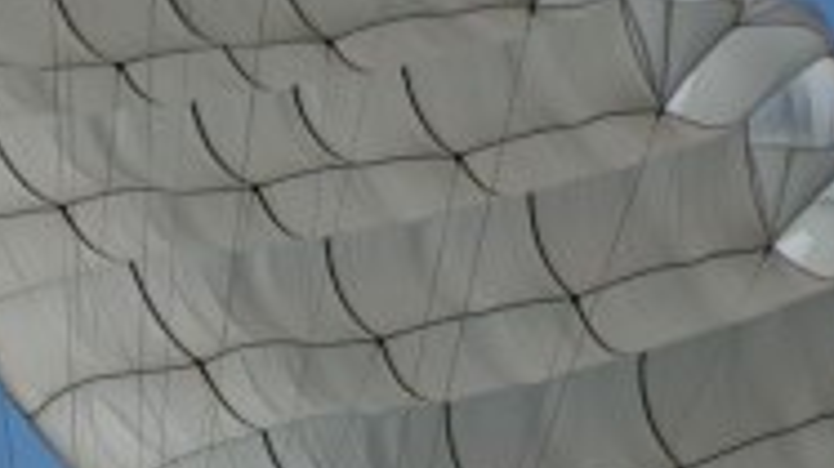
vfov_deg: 1.2
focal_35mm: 1006
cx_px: 355
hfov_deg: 2.1
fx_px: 22238
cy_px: 1293
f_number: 6.3
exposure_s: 1/1250
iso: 160
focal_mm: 200
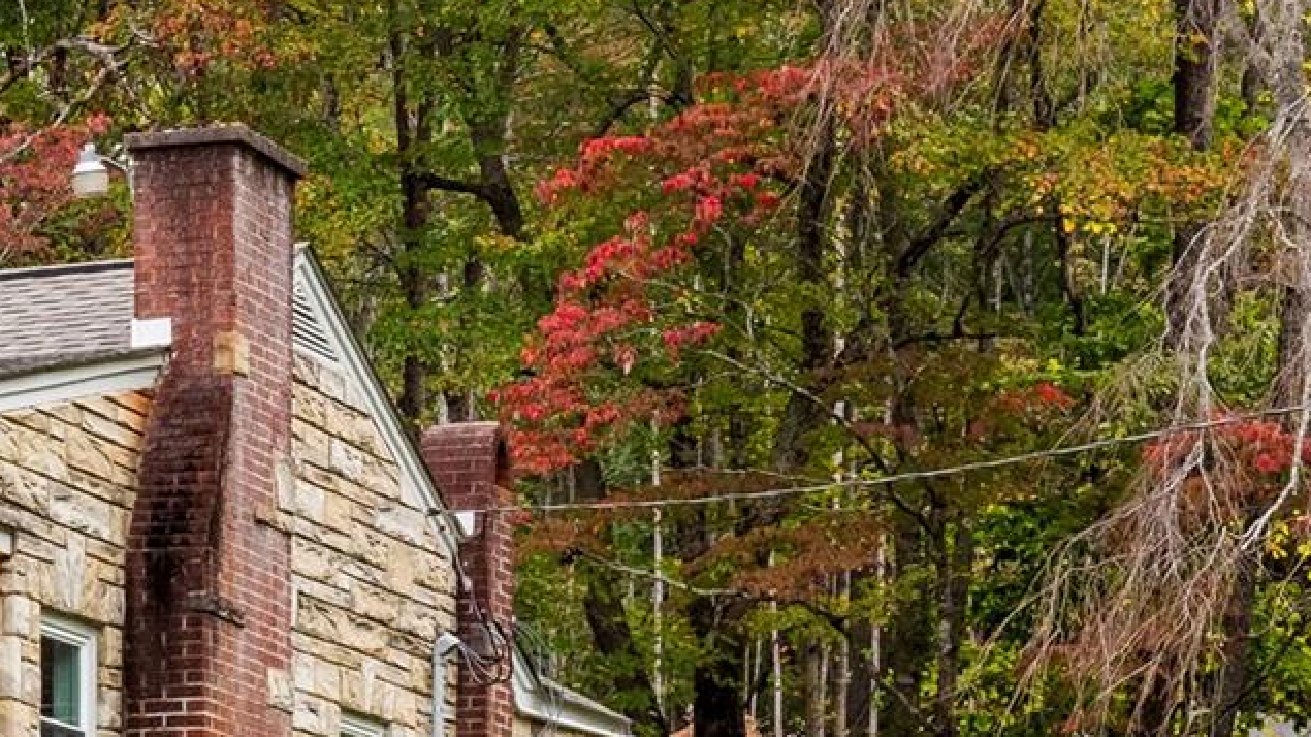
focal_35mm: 152
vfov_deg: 8.0
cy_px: 455
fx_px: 5283
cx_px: -659
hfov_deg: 13.3
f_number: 11
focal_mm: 45
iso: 500
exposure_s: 1/125
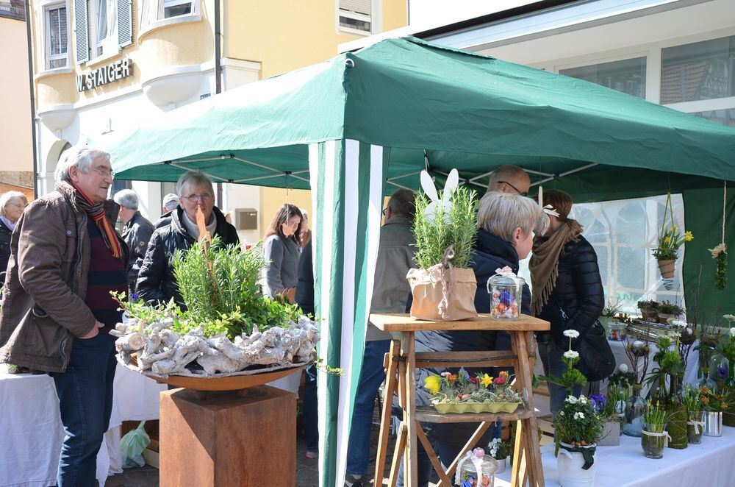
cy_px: 244
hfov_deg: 53.2
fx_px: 733
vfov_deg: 36.7
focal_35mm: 36
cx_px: 368
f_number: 5
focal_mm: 24
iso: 100
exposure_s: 1/100
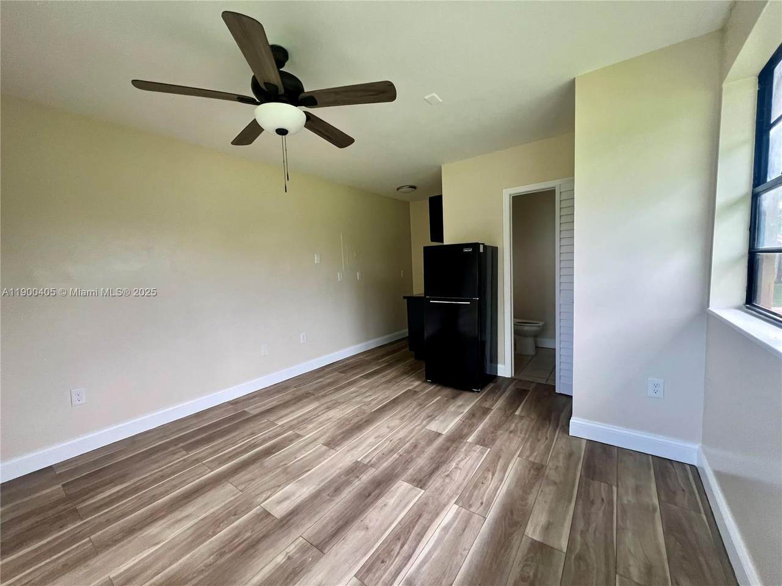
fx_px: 294
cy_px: 293
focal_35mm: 13
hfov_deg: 106.2
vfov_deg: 89.9
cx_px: 391
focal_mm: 1.57
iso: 250
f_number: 1.8
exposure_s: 1/99
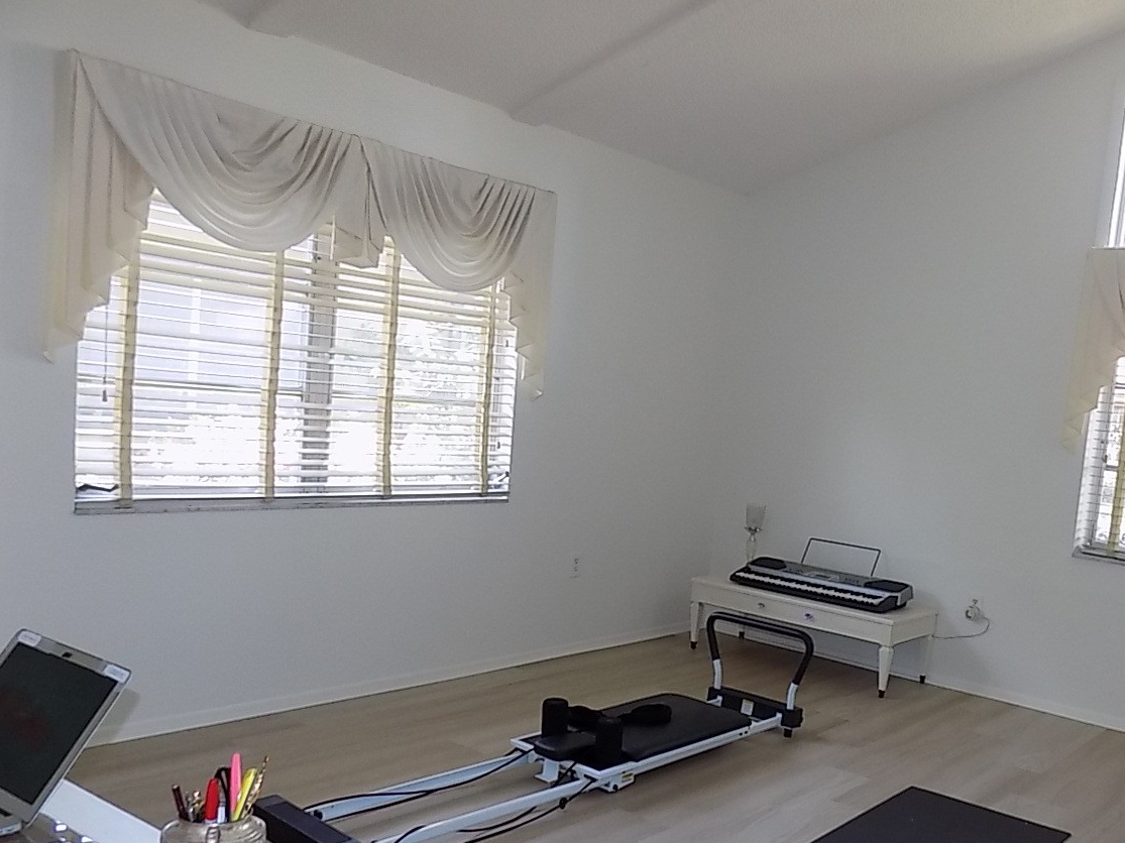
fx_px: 1072
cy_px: 523
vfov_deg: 42.6
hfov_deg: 53.9
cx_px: 780
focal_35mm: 33
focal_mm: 4
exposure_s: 1/30
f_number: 3.1
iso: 160
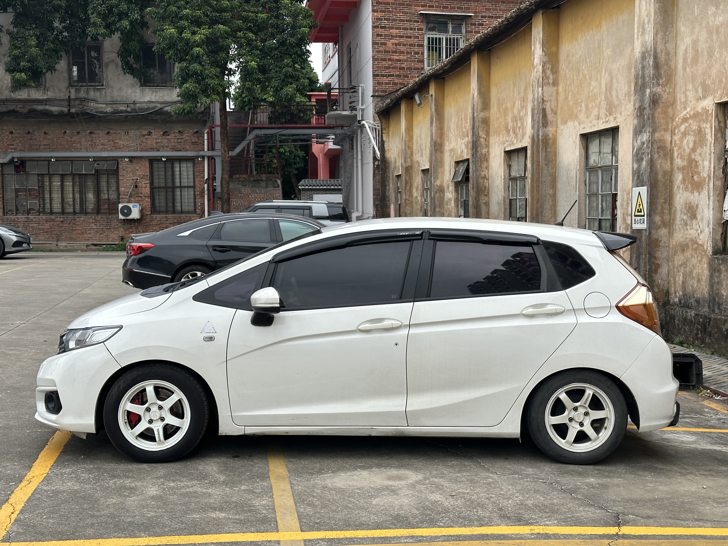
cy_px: 273
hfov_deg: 39.7
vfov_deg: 30.3
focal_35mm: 48
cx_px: 364
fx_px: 1009
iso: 64
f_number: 1.78
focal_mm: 6.86
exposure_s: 1/2532
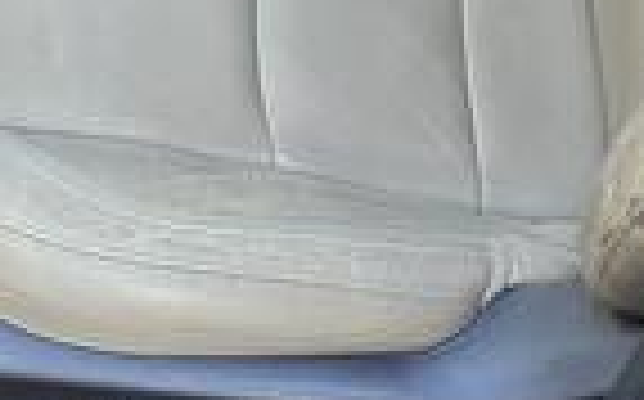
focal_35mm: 86
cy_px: -373
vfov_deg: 13.3
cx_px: 261
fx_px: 1508
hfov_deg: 24.1
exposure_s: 1/120
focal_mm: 6.3
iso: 160
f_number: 1.7
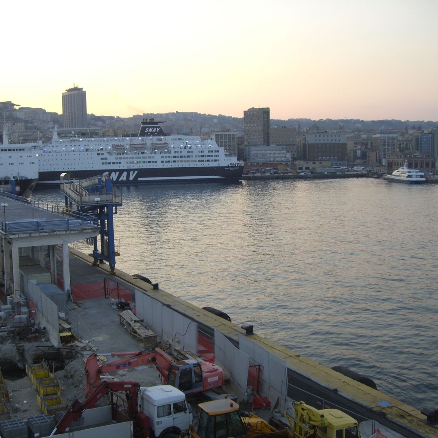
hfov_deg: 37.6
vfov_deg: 37.6
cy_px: 219
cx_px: 216
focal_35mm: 45
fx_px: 644
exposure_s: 1/125
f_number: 2.7
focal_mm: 6.2
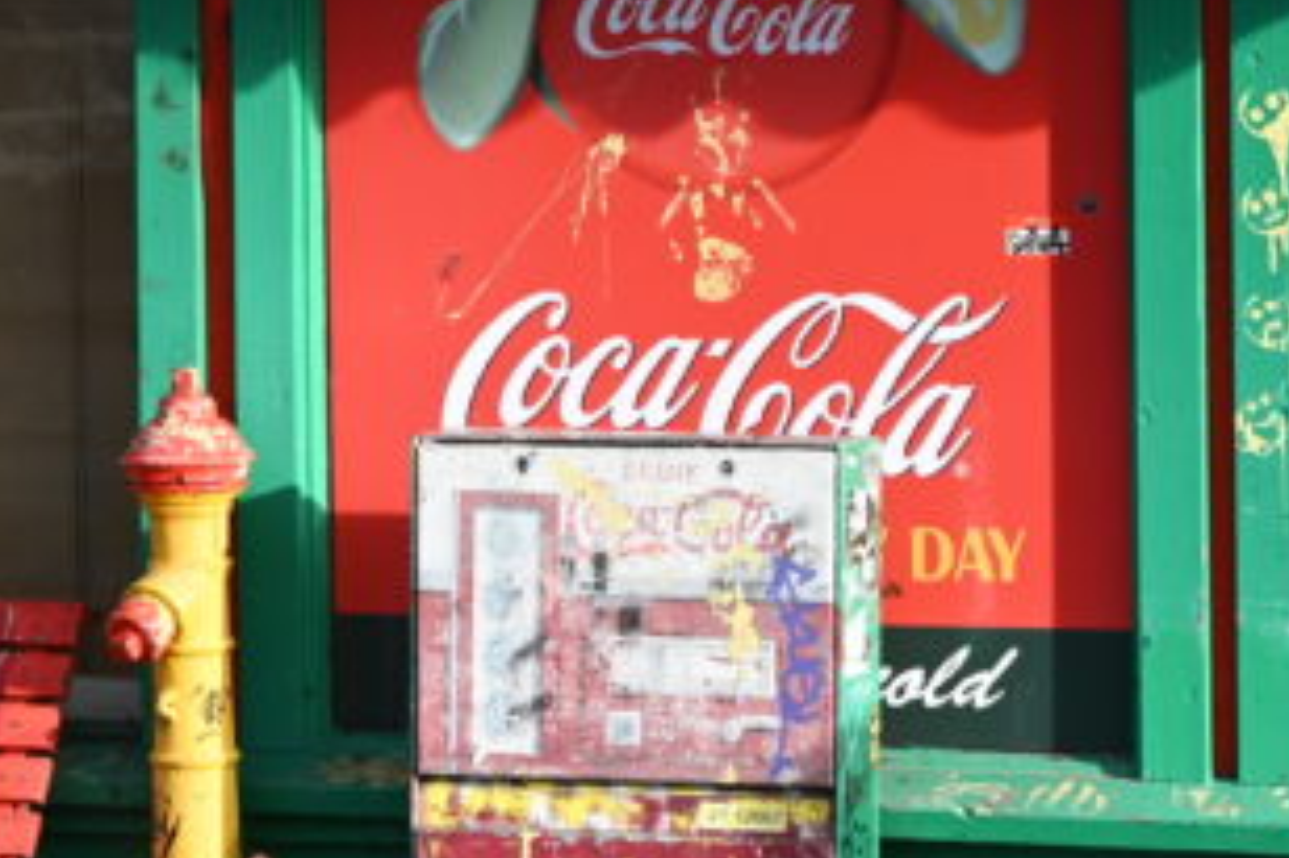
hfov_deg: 11.8
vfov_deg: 7.8
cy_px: 90
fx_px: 6250
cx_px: 393
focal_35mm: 175
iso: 110
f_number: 5.6
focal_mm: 35
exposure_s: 1/250
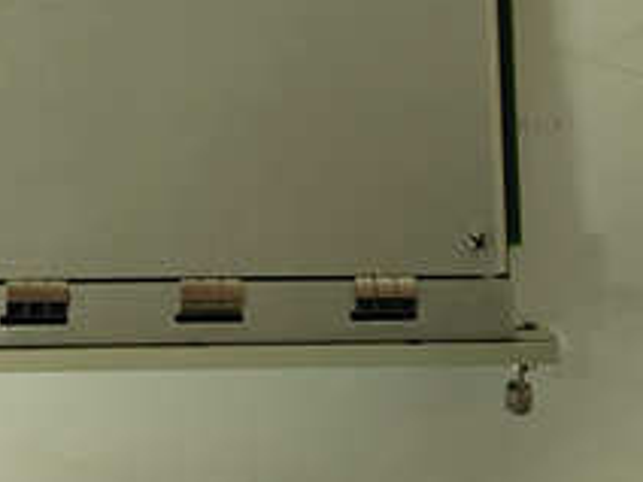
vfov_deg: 20.3
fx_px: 1207
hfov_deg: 29.0
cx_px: 100
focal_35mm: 65
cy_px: -176
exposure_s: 1/100
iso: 2275
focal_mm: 5.52
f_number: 1.9
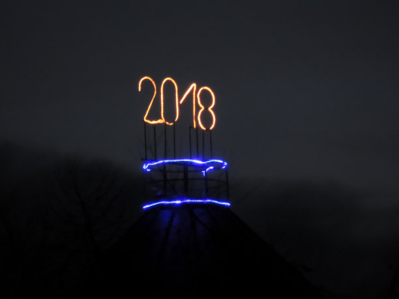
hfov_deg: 2.0
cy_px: 150
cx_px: 200
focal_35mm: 1000
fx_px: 11526
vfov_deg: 1.5
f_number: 5.9
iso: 2500
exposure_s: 1/15
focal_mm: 180
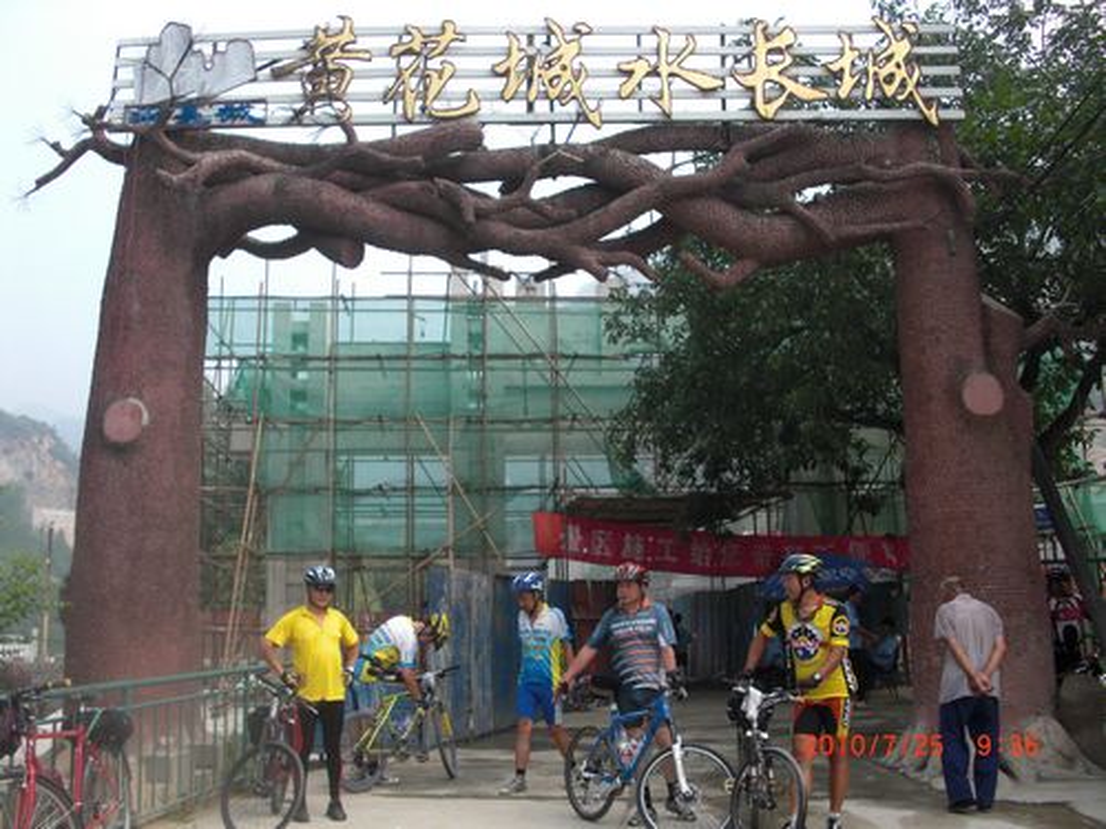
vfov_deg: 39.7
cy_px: 414
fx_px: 1150
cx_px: 553
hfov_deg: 51.4
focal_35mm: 36
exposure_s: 1/500
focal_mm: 6.3
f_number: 2.8
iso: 50
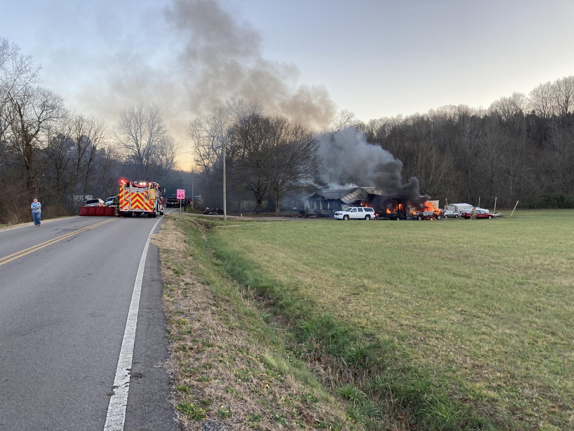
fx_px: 464
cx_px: 287
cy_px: 216
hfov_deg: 63.4
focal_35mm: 28
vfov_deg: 49.7
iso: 25
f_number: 1.8
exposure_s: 1/120
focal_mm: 3.99
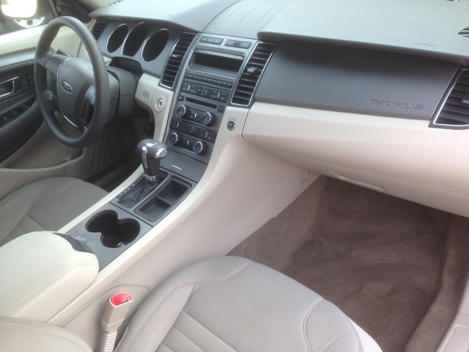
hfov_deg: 55.4
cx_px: 234
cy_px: 176
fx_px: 447
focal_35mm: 33
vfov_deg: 42.9
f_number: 2.4
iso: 50
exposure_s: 1/120
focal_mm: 4.12
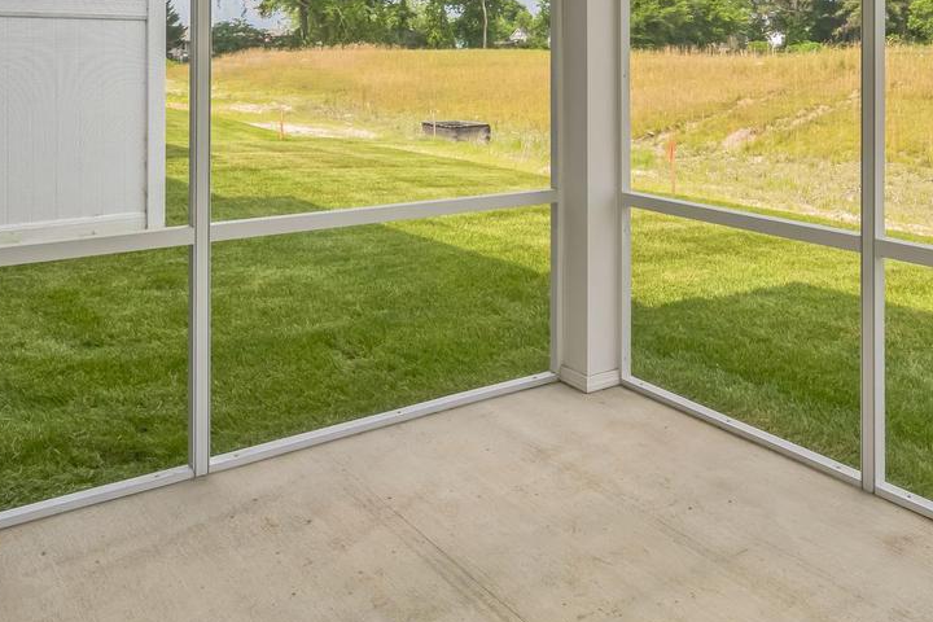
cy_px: 58
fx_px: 881
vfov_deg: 36.4
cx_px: 561
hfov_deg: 55.4
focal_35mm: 34
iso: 320
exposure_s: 1/250
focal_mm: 17
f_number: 10
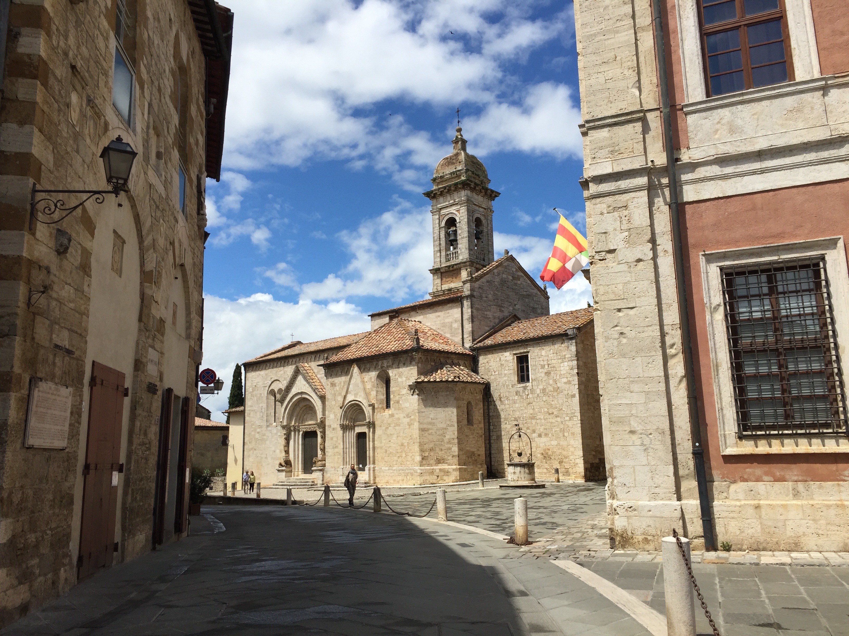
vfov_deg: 48.2
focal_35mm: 29
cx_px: 424
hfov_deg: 61.7
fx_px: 711
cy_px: 318
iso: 32
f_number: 2.2
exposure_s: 1/3049
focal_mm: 4.15
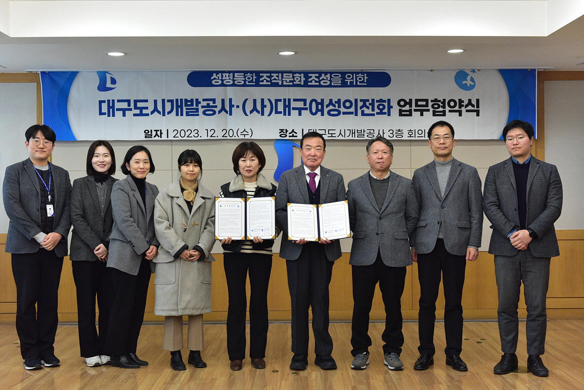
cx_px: 292
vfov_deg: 28.1
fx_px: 779
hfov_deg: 41.1
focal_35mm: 48
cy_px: 195
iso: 4000
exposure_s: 1/125
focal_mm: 48
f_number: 5.6
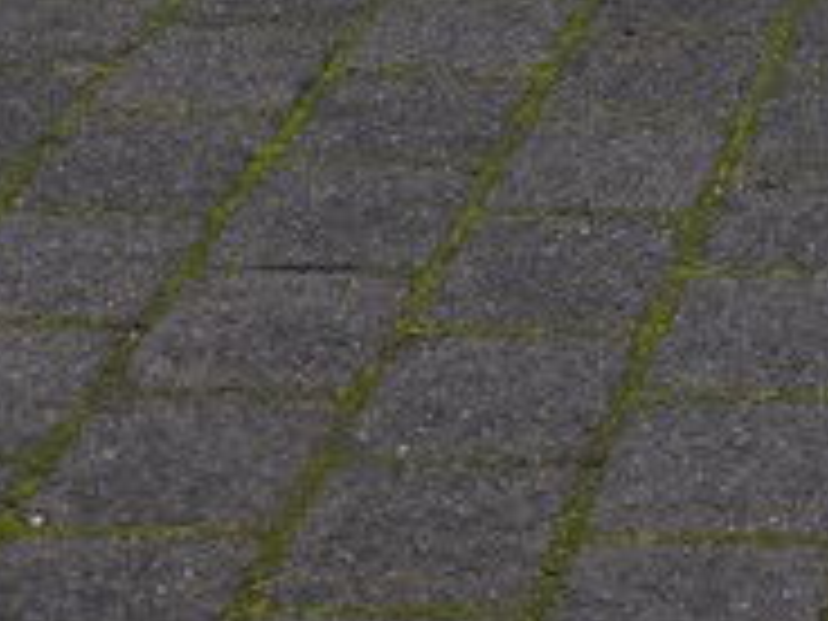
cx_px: 1422
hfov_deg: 10.0
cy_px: -812
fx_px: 4497
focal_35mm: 188
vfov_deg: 7.4
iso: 200
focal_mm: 24.3
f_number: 3.6
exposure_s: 1/160
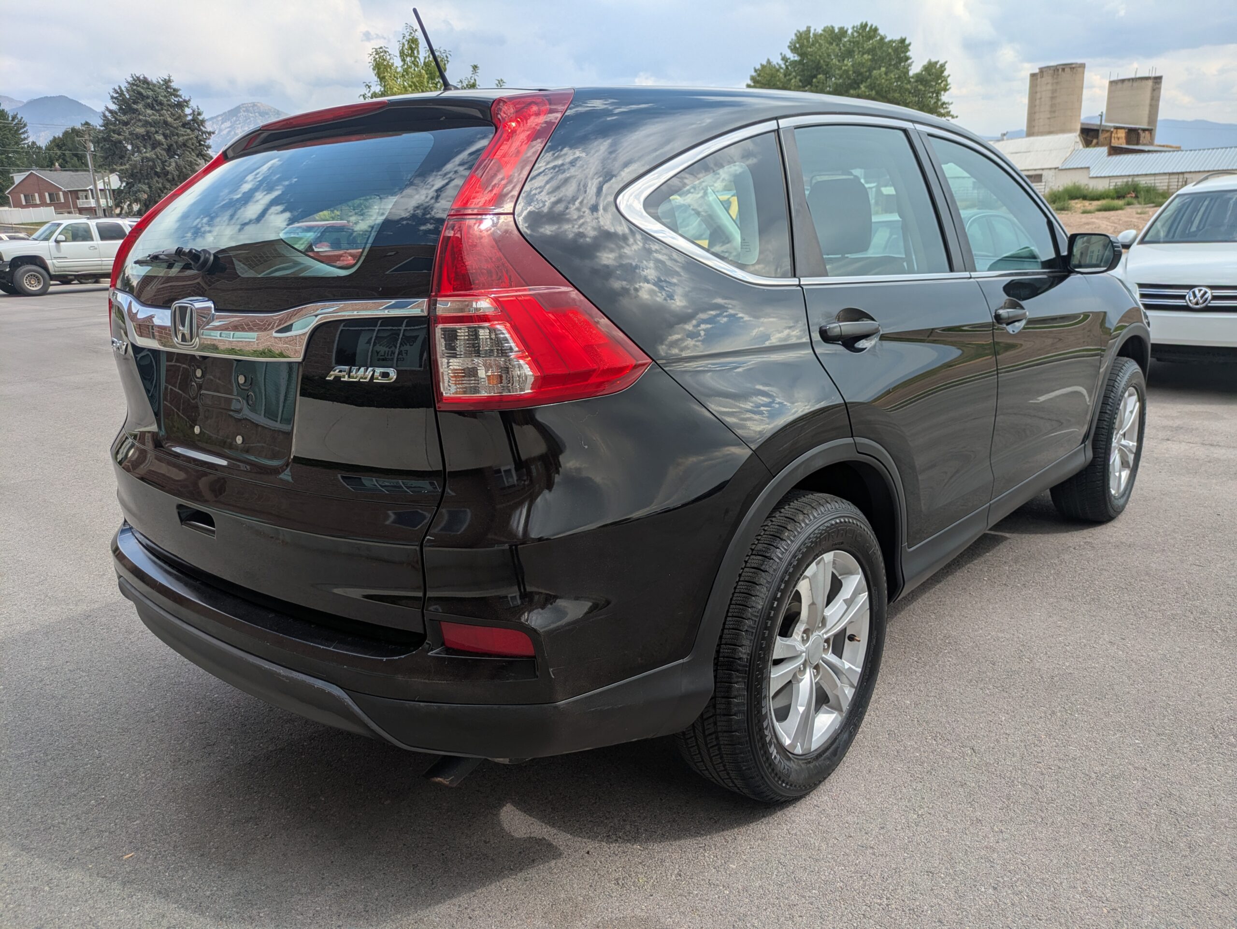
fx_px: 894
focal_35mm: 25
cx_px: 618
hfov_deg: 69.4
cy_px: 464
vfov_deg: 54.9
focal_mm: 5.43
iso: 44
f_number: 1.89
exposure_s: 1/1420
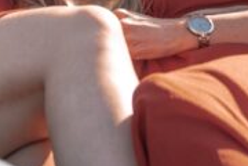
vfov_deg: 8.4
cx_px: -134
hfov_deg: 12.3
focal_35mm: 158
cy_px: -114
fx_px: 1088
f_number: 4.5
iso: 80
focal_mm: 37
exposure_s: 1/320
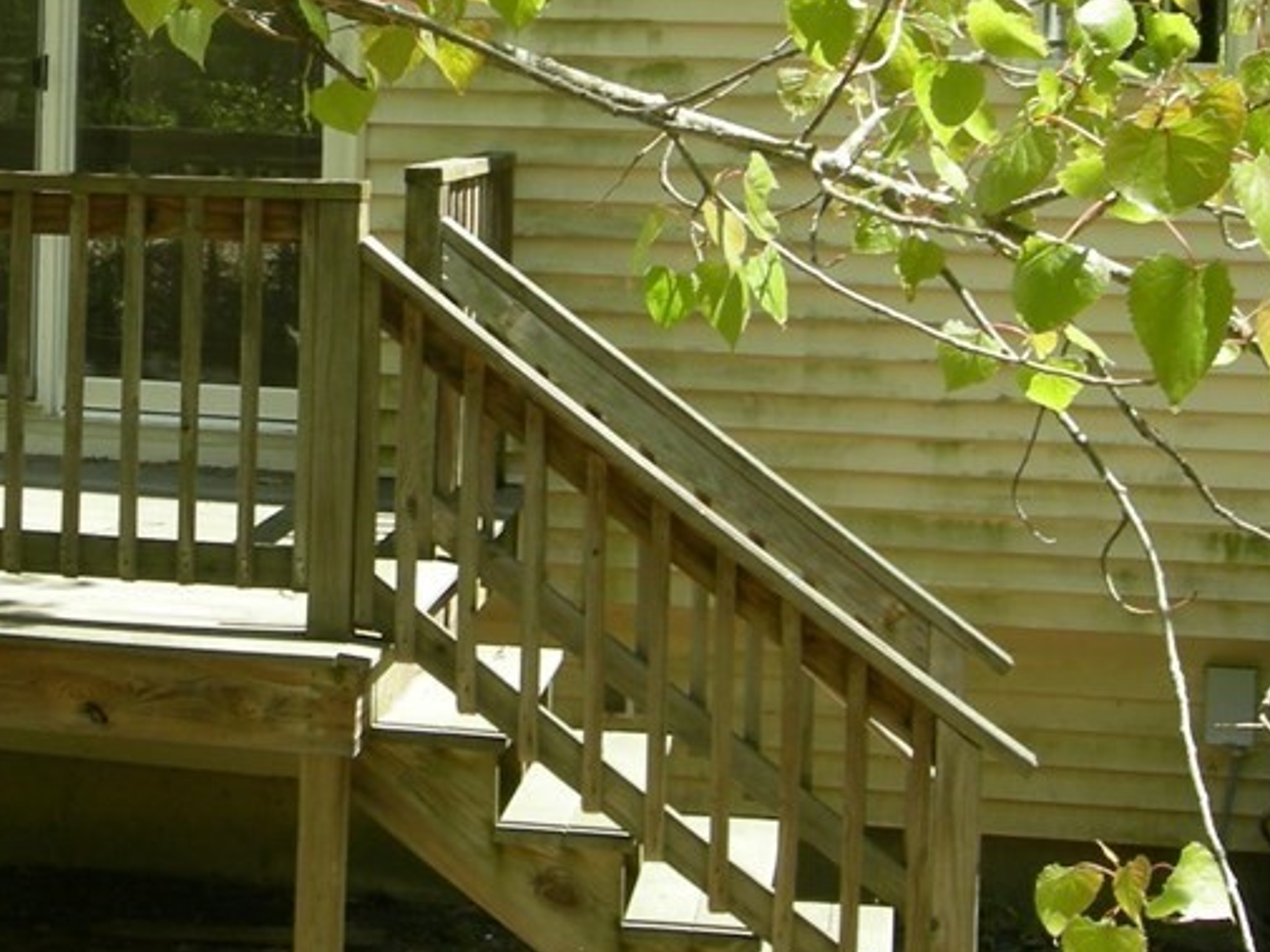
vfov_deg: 19.6
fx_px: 2679
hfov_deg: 26.0
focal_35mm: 73
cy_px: 18
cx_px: 171
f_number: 4.3
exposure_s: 1/150
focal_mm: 7.5
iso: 64
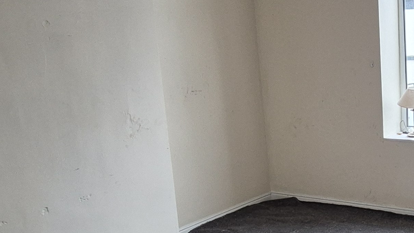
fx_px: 516
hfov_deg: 41.6
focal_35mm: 47
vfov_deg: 25.2
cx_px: 340
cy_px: 167
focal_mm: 2.2
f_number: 2.2
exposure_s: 1/50
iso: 320
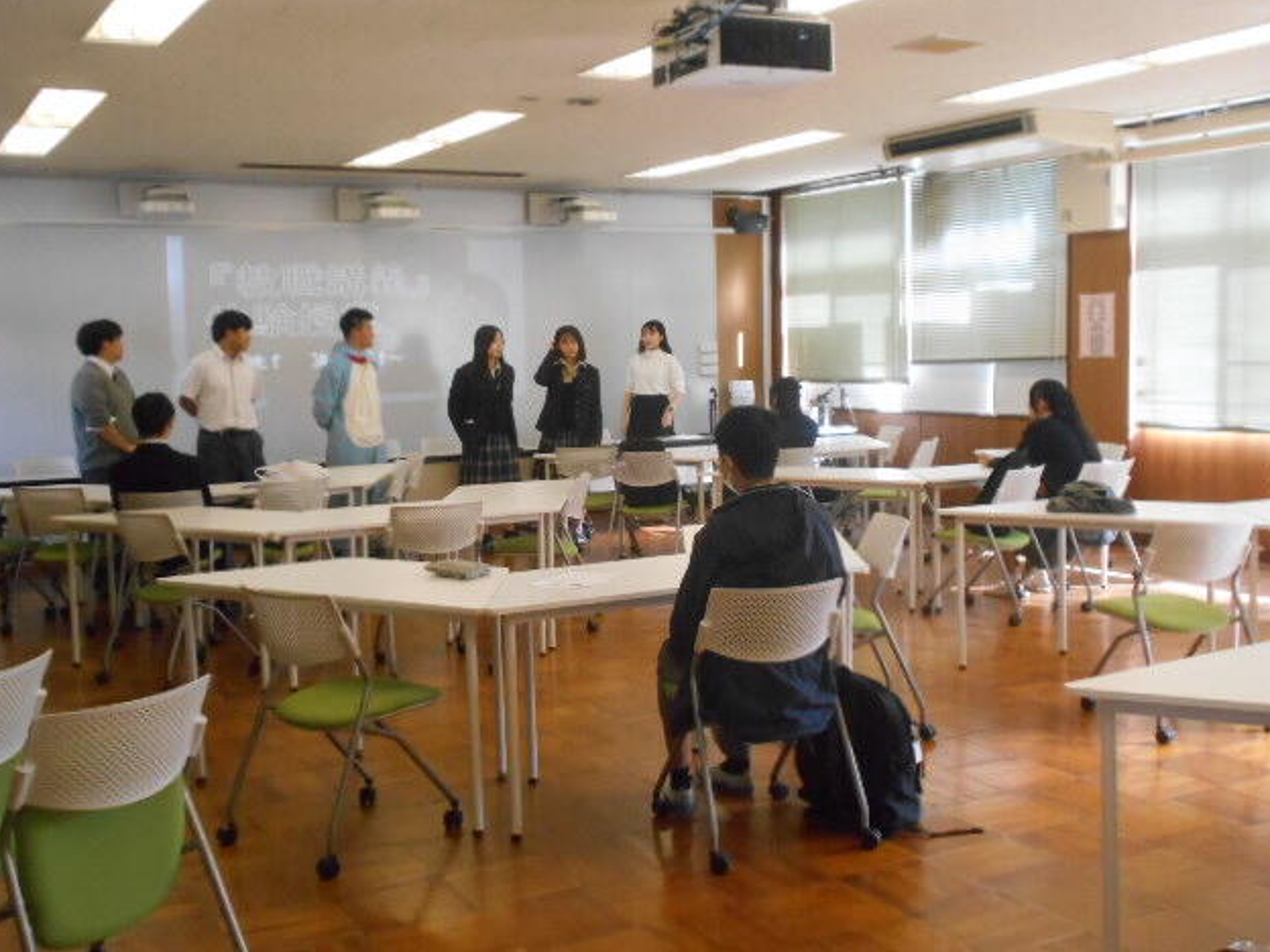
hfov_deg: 46.8
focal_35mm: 40
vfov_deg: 36.0
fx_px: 1468
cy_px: 480
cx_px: 625
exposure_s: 1/160
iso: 800
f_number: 3.9
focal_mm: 6.7
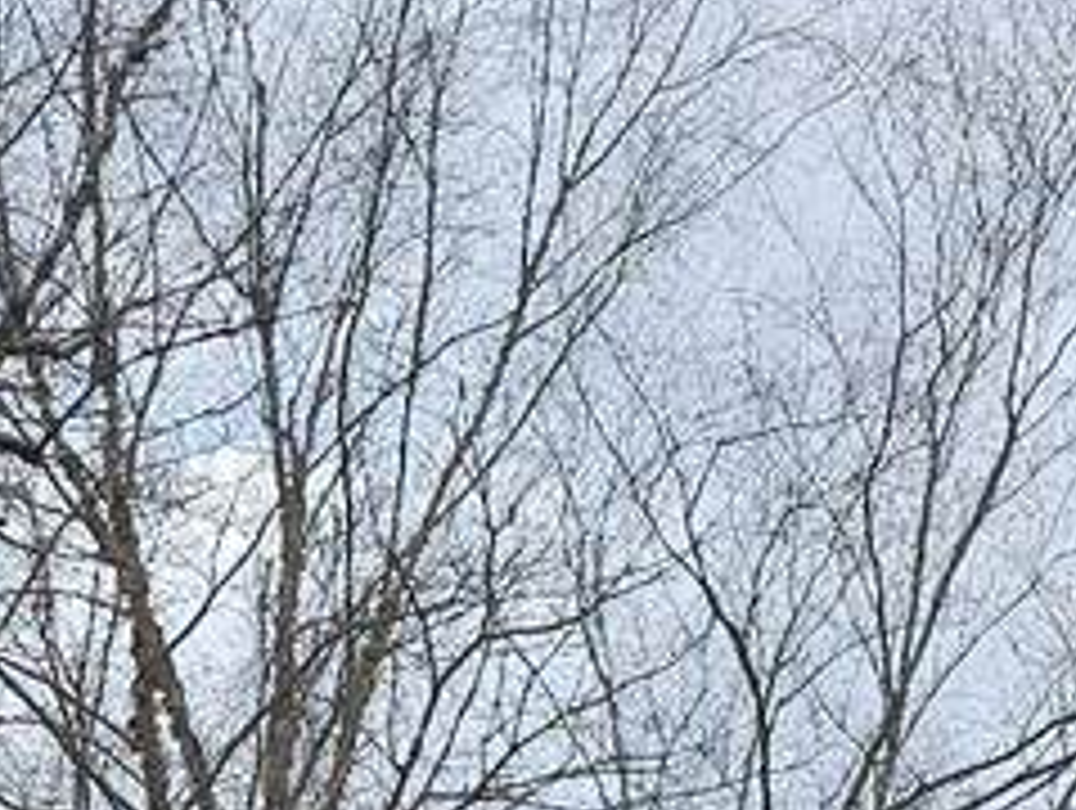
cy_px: 1768
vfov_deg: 10.7
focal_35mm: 123
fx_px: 3829
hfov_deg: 15.6
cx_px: -104
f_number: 1.7
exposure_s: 1/255
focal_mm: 6.3
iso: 10
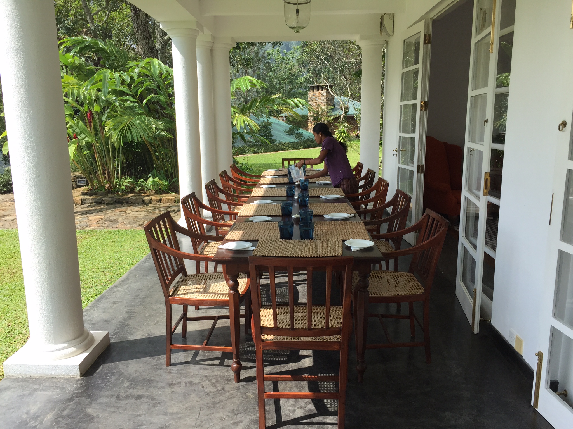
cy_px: 214
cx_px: 286
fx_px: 480
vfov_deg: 48.2
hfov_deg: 61.7
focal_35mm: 29
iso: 32
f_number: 2.2
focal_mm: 4.15
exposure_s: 1/942
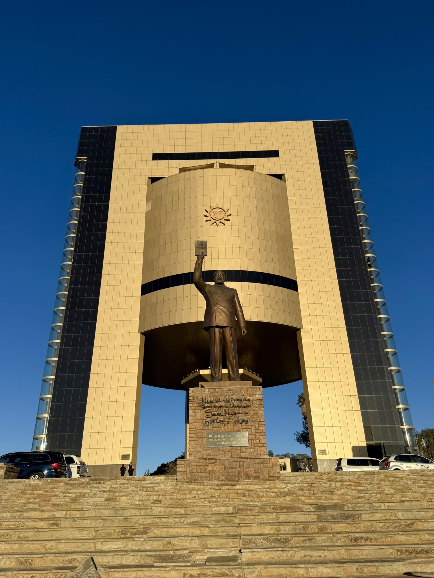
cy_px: 289
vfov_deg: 71.6
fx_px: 401
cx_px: 217
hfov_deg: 56.8
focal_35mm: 24
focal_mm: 6.76
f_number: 1.78
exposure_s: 1/7353
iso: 80
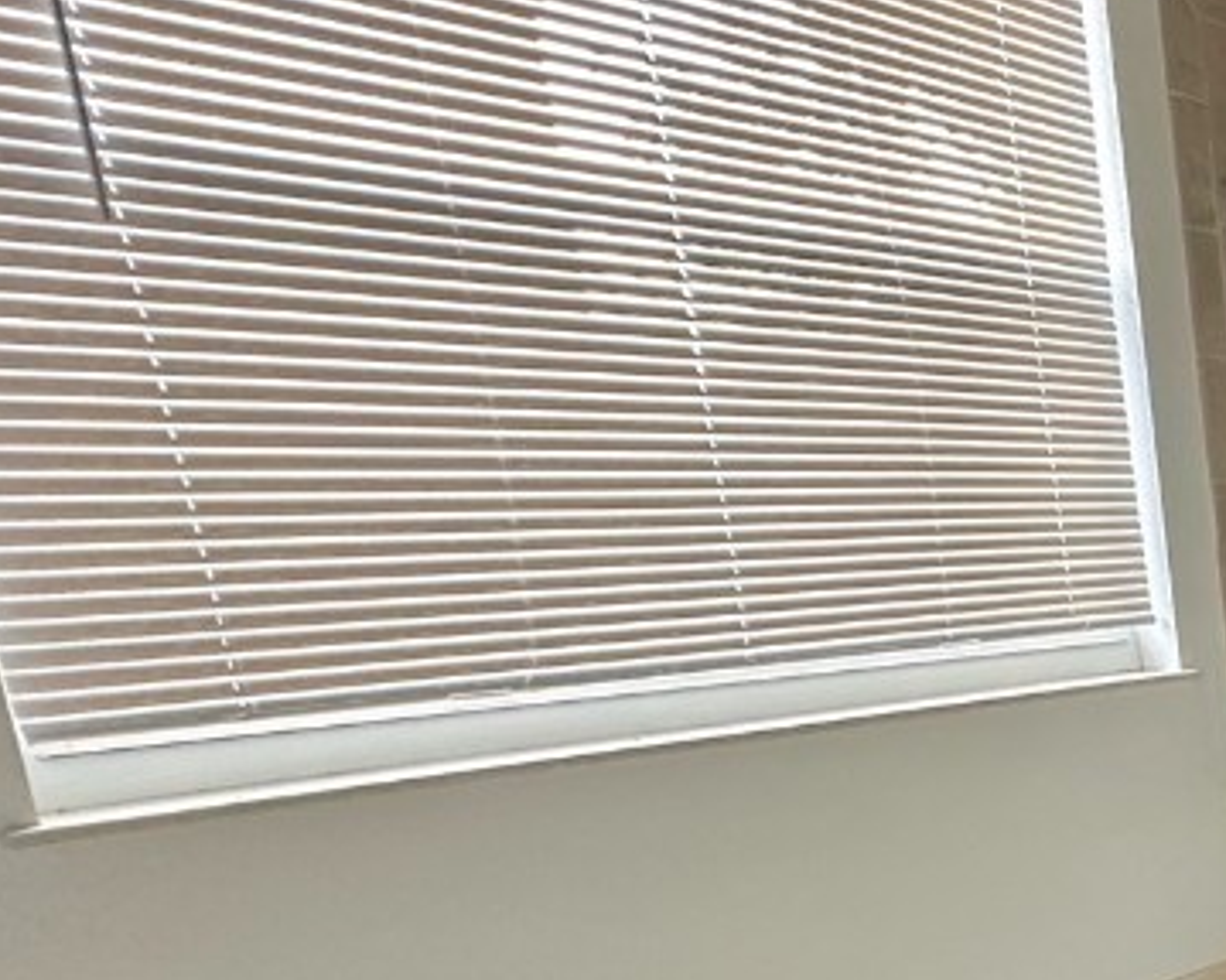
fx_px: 1415
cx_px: 1564
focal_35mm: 39
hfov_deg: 34.4
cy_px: 823
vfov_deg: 36.5
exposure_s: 1/60
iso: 640
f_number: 2.2
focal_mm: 2.22
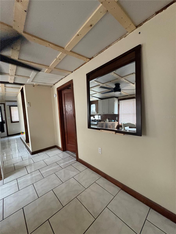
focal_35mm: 14
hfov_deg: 85.7
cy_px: 117
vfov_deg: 102.1
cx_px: 88
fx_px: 95
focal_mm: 2.22
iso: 640
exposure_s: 1/60
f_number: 2.2
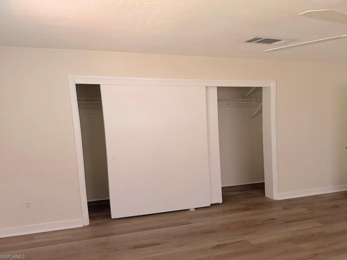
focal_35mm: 24
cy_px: 130
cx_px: 174
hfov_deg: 71.6
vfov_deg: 56.8
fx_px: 241
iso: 200
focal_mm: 6.76
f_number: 1.78
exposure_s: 1/60
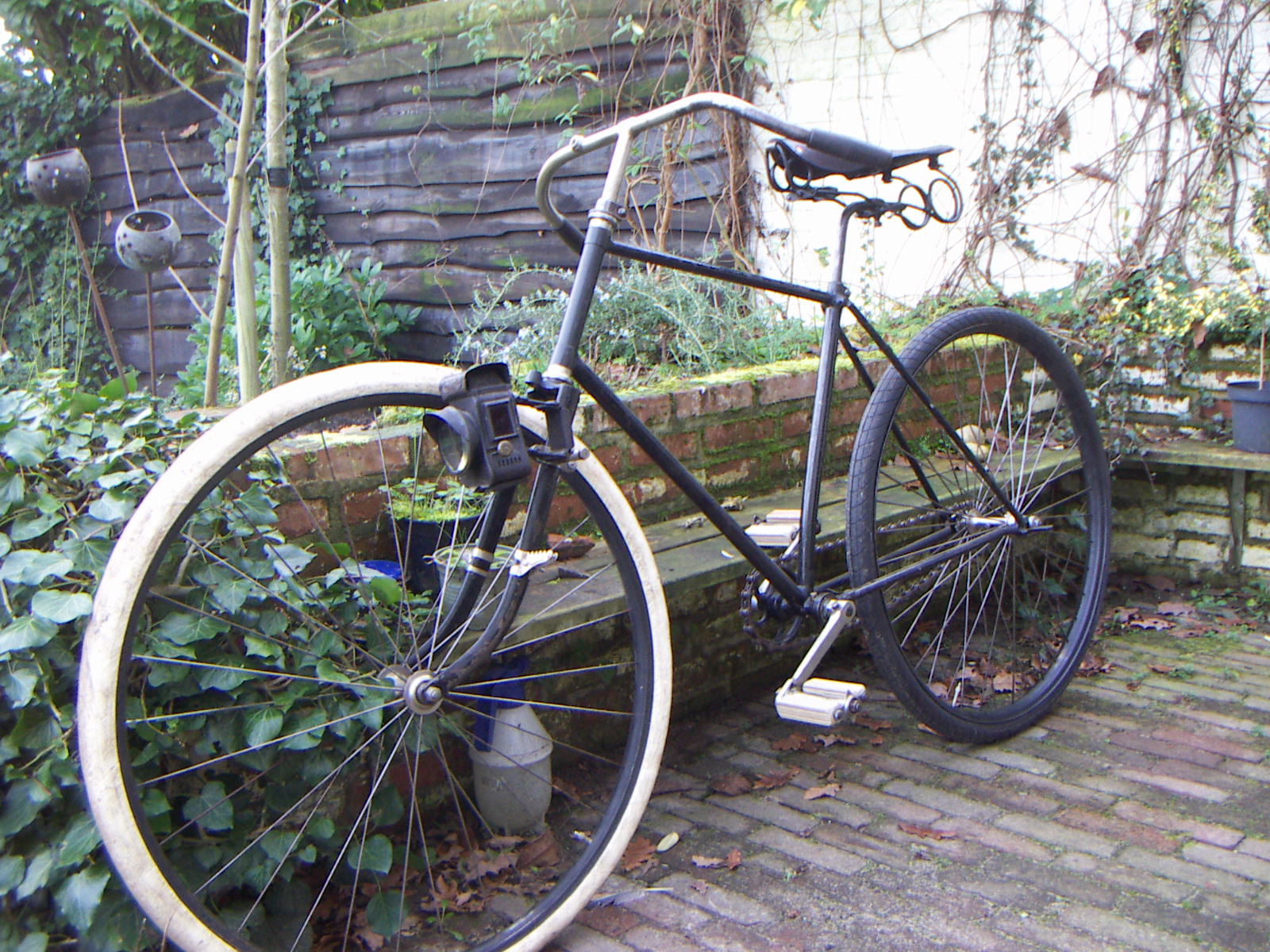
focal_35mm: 36
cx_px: 635
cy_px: 476
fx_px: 1321
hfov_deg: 51.4
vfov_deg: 39.7
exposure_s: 1/50
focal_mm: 4.7
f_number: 2.8
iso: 100
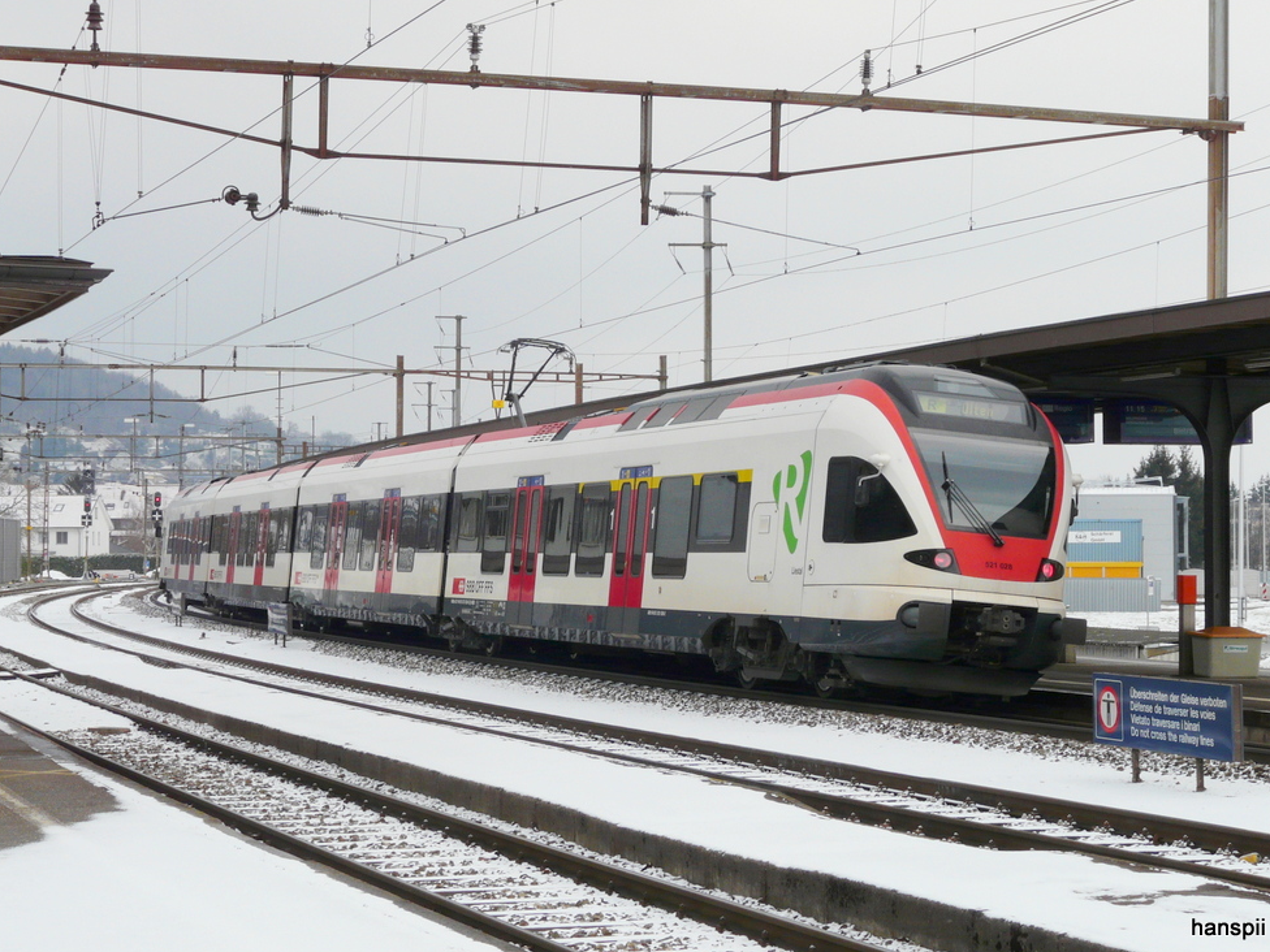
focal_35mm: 83
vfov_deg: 17.8
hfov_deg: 23.6
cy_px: 479
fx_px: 3045
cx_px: 647
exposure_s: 1/400
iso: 100
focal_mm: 13.3
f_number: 5.6
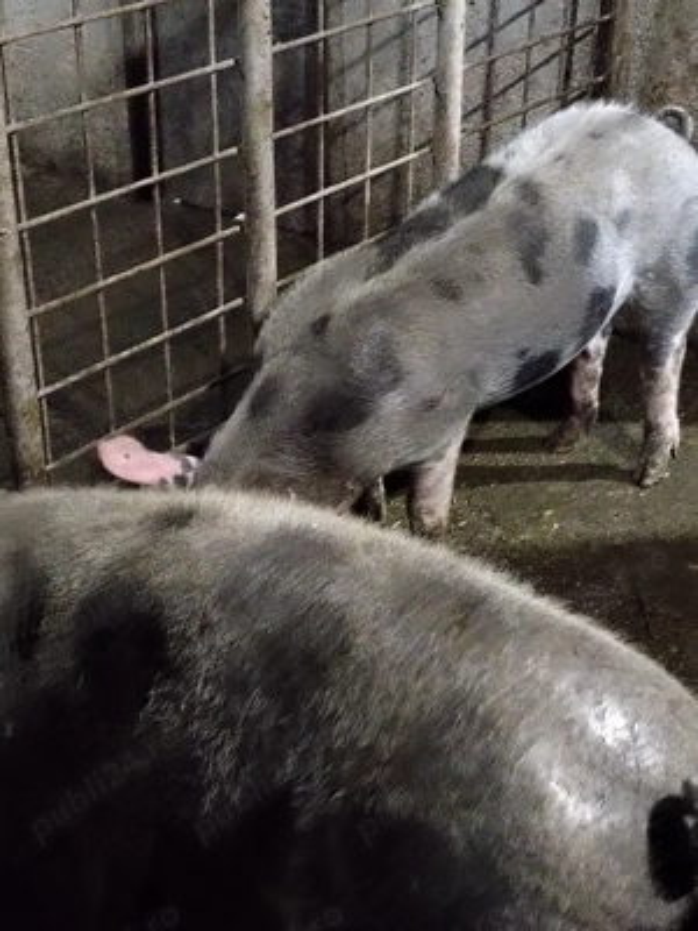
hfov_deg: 27.0
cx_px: 349
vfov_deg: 35.5
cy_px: 466
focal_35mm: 54
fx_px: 1452
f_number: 1.8
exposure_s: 1/16.7
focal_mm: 4.75
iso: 6503
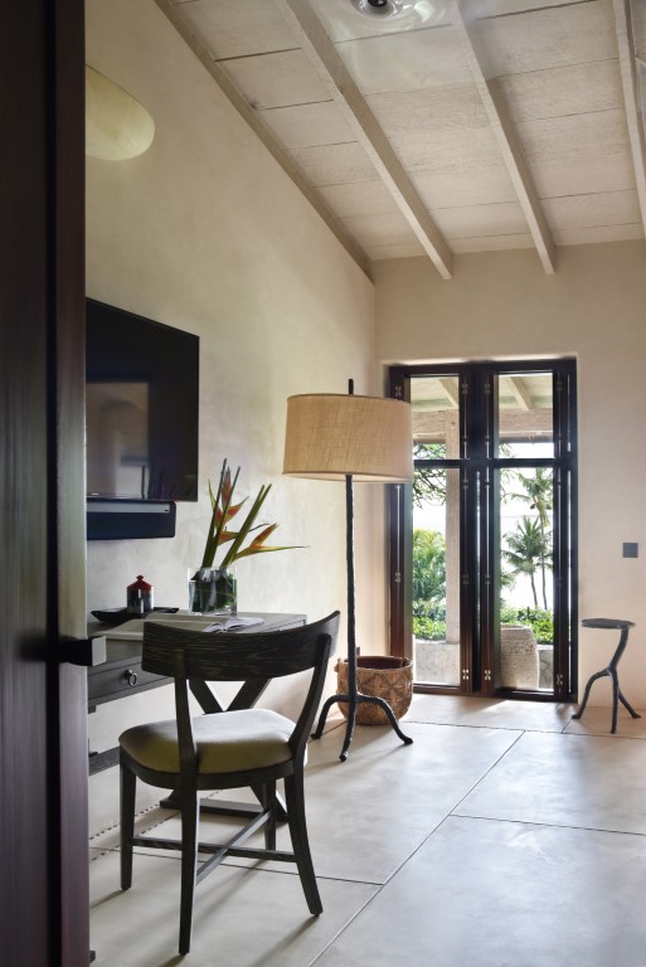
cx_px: 323
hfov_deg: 43.7
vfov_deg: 61.9
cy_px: 484
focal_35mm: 30
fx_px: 806
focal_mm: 30
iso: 640
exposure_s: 1/250
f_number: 9
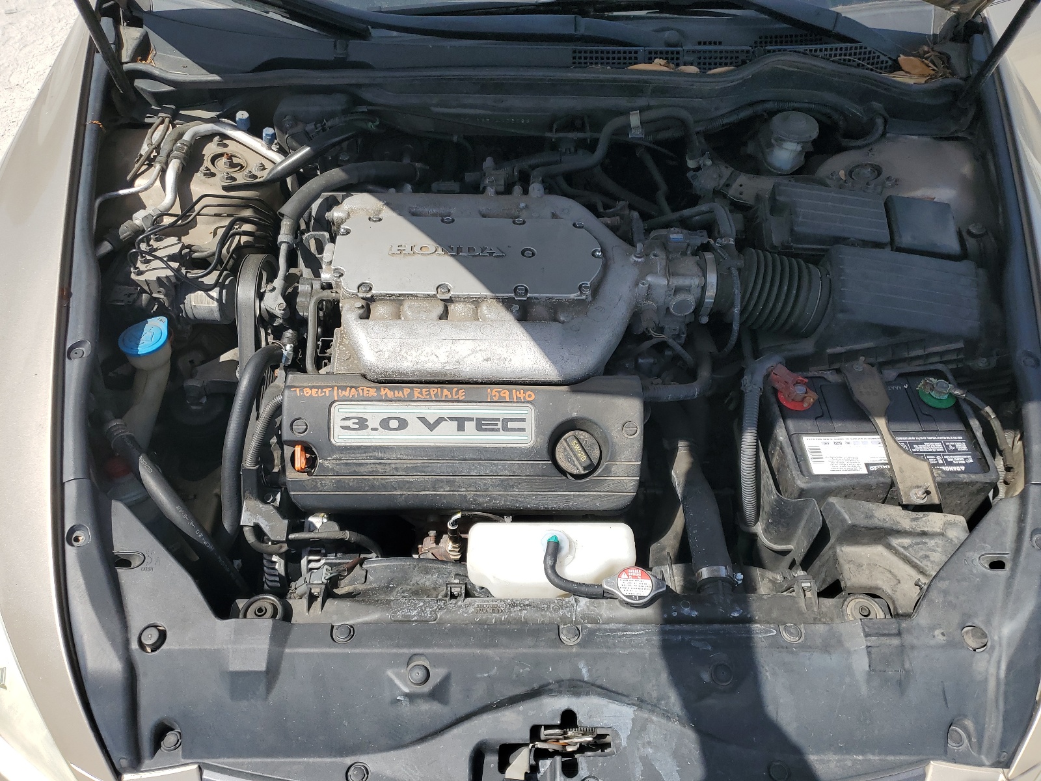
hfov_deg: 67.3
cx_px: 520
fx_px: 782
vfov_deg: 53.1
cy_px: 390
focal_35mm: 26
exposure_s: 1/3333
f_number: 1.5
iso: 50
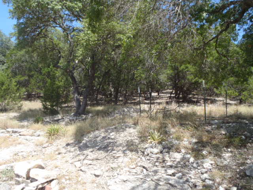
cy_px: 95
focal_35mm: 28
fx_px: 205
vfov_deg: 49.7
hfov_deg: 63.4
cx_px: 126
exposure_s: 1/250
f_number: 3.9
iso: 80
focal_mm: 5
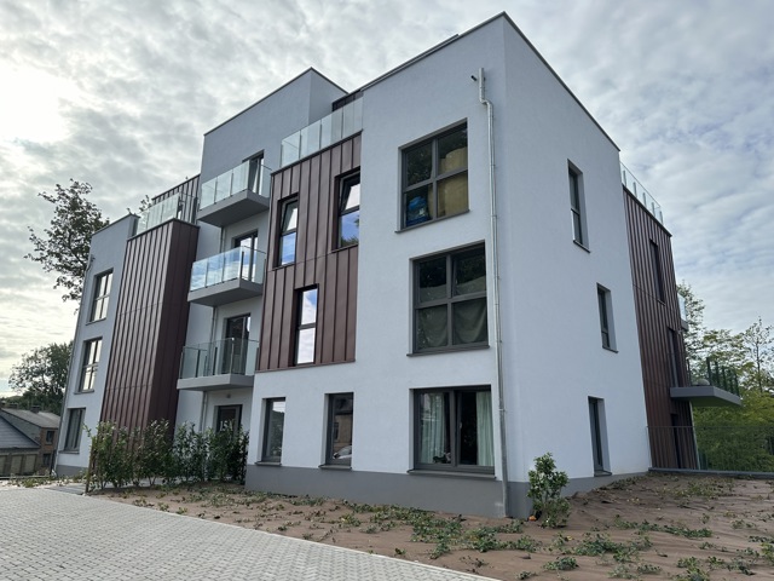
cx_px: 387
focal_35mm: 24
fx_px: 537
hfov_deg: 71.6
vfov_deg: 56.8
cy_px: 290
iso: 80
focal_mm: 6.86
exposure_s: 1/3356
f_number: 1.78
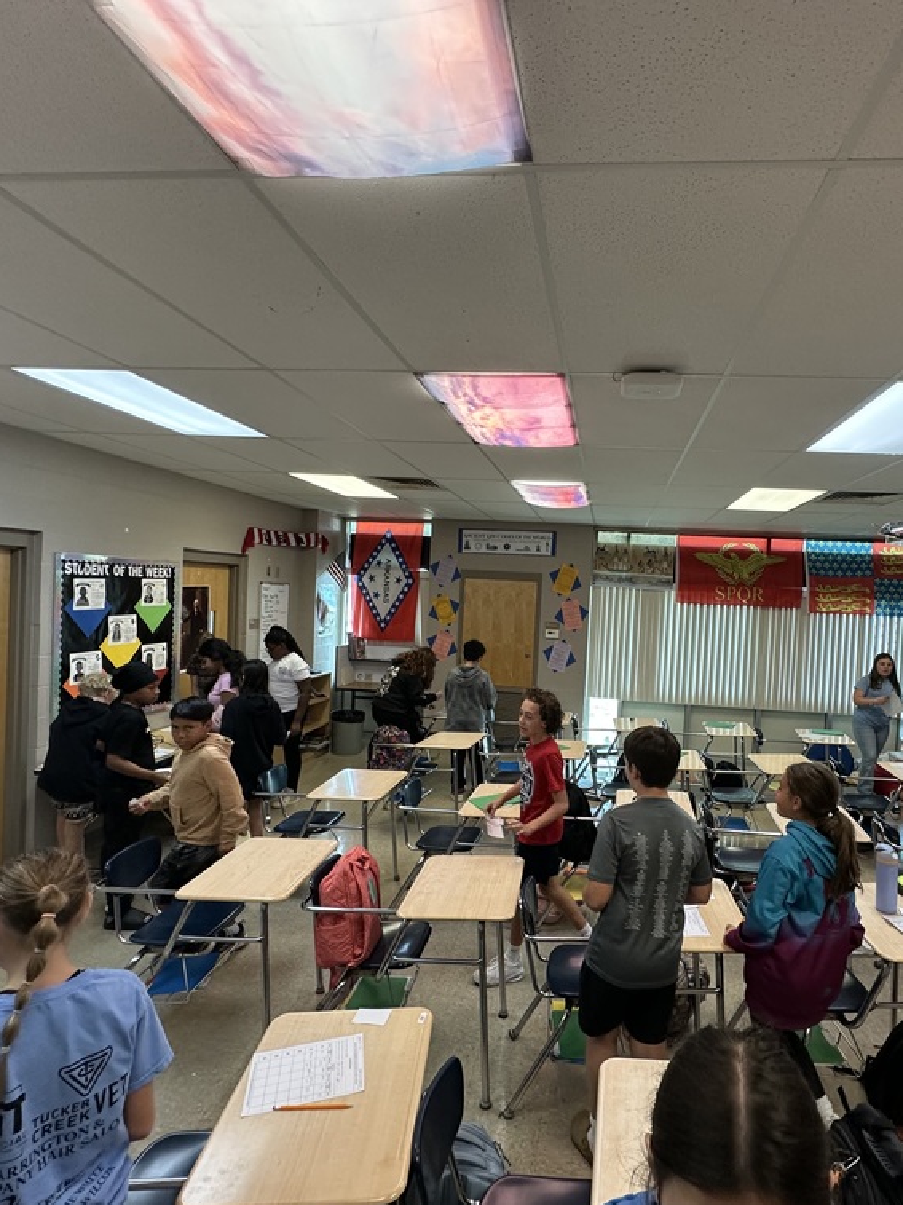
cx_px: 546
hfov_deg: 67.9
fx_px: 661
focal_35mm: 19
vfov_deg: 84.7
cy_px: 611
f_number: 2.2
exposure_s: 1/120
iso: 160
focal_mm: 2.22
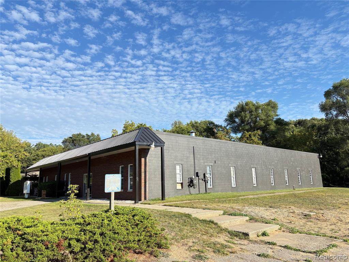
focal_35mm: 26
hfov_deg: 67.3
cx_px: 174
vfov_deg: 53.1
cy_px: 131
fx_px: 262
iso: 50
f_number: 1.6
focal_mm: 5.96
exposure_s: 1/1175
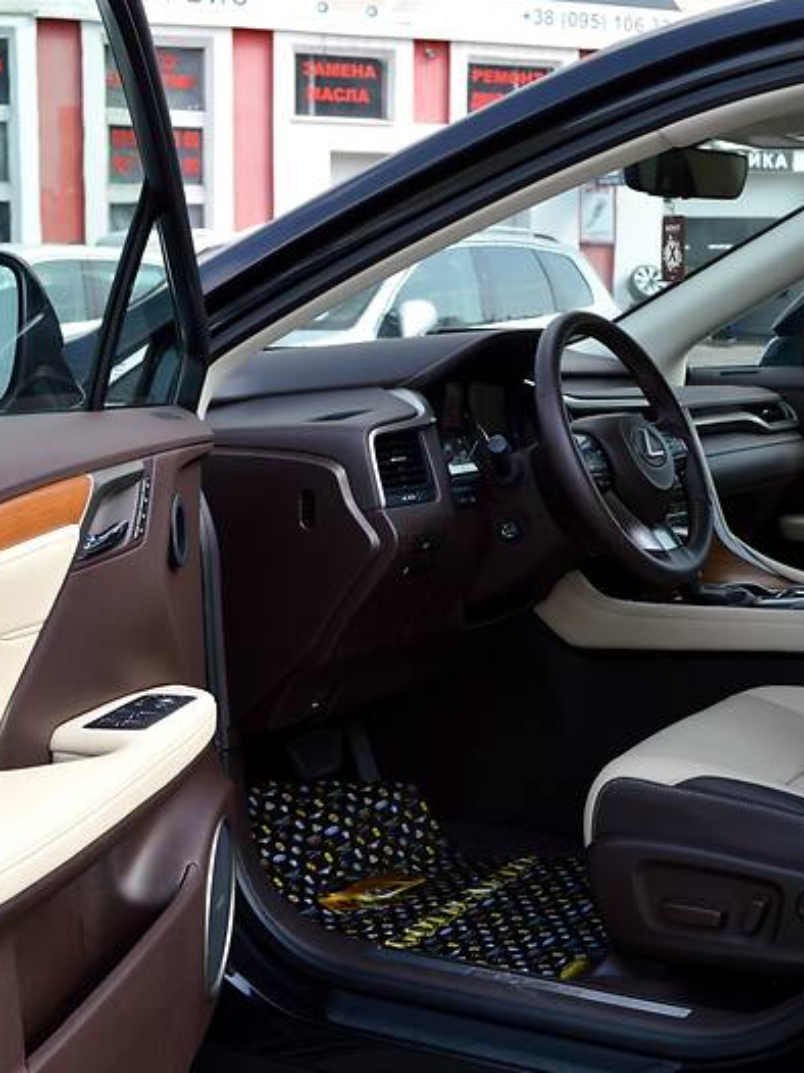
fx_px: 1767
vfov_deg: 33.8
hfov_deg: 25.5
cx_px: 524
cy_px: 539
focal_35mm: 57
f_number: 5.6
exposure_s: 1/125
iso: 110
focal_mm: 26
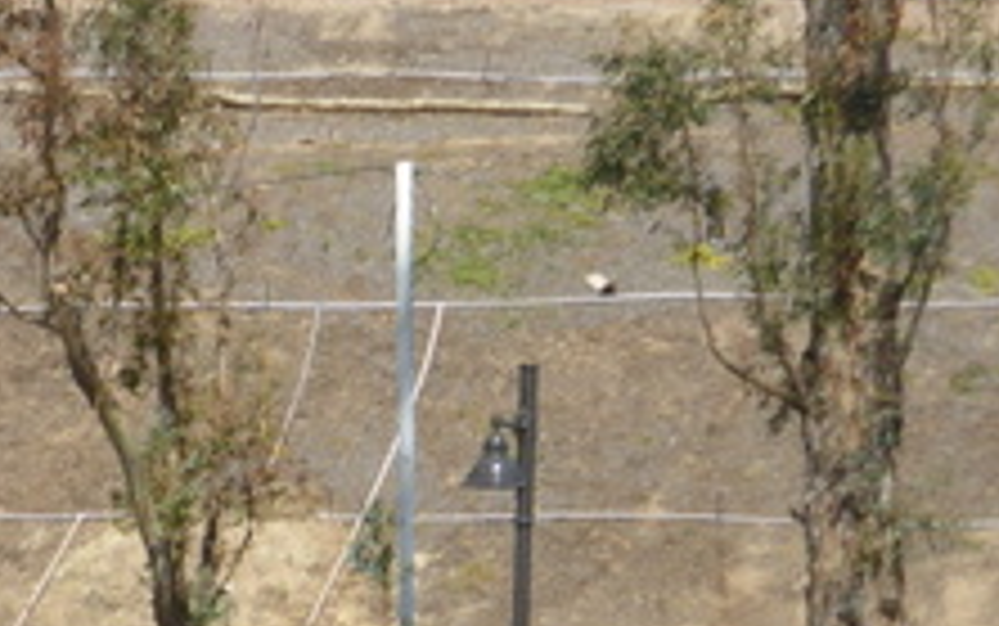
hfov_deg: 8.3
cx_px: 261
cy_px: 275
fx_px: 6864
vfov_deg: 5.2
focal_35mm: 252
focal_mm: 11.7
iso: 100
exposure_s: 1/640
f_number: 4.9
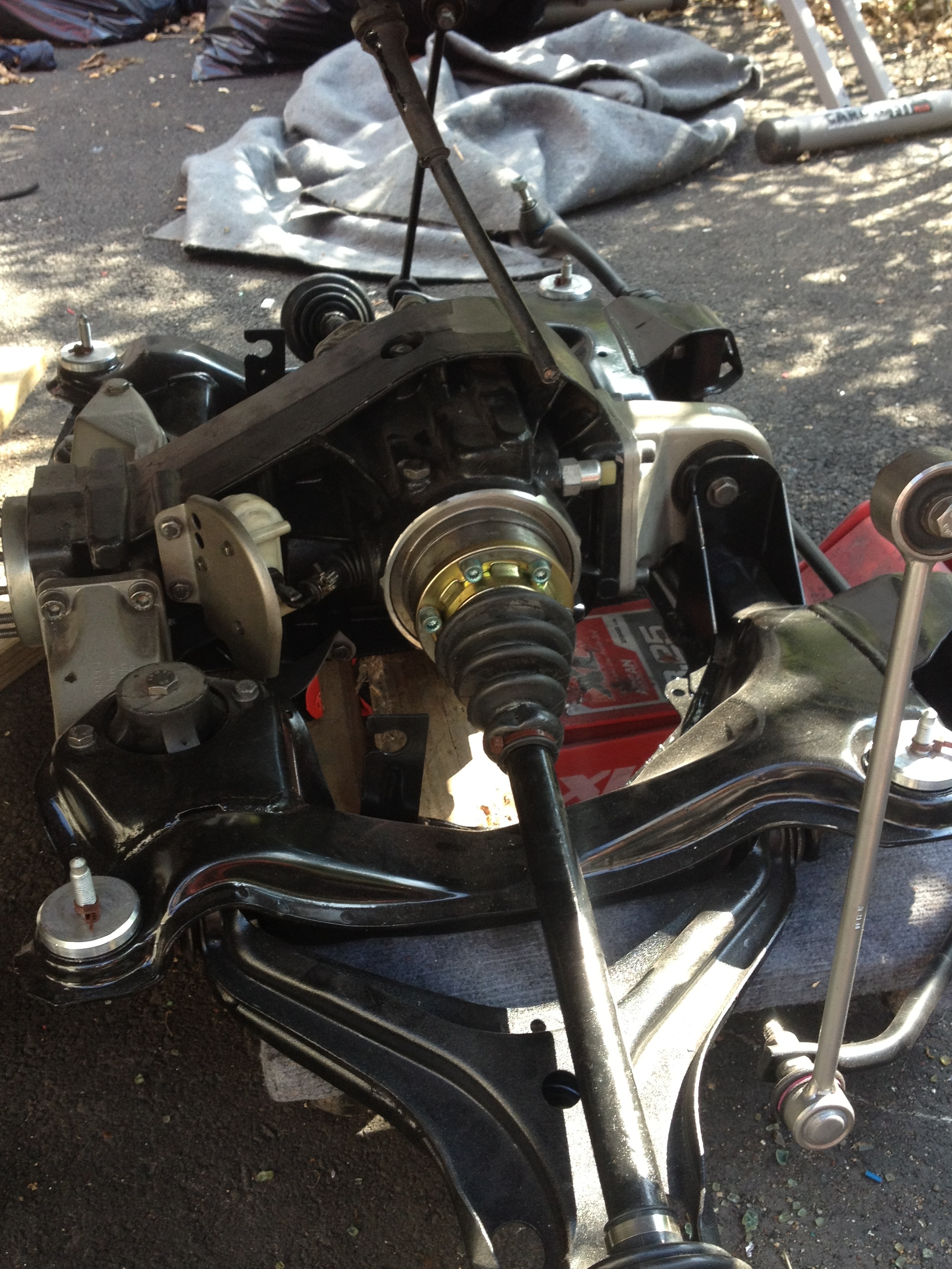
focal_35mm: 41
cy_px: 645
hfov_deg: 35.1
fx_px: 1503
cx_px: 470
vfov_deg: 45.8
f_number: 2.4
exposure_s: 1/120
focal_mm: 4.28
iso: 80
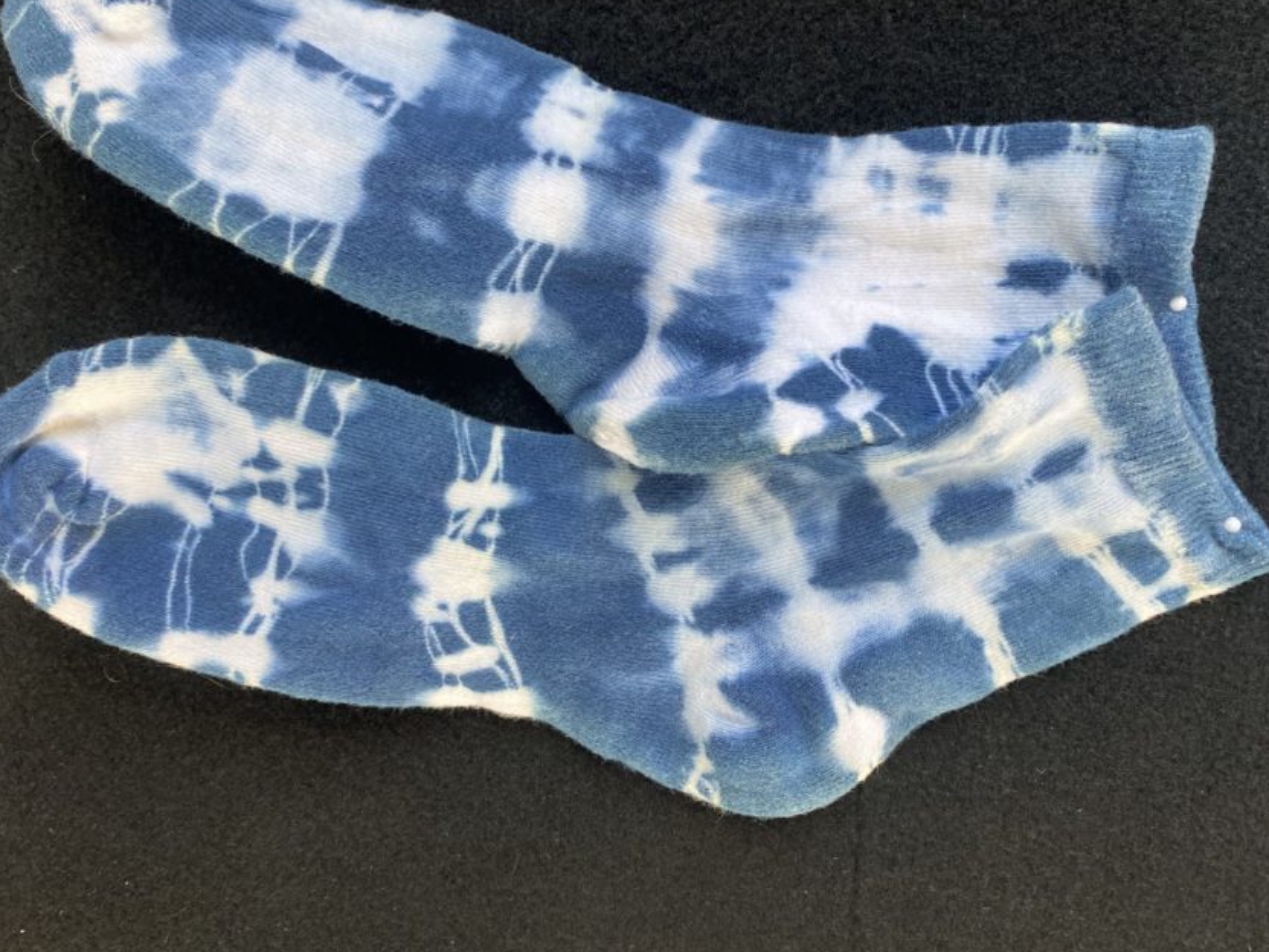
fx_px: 1173
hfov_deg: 56.8
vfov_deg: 43.9
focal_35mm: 32
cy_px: 375
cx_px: 619
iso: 100
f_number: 1.8
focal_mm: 4.25
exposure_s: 1/60
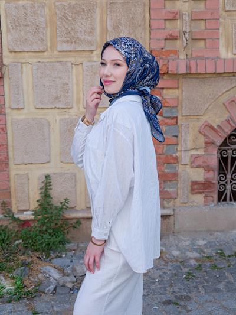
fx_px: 500
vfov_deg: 34.9
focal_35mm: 55
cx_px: 118
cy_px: 158
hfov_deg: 26.6
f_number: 6.4
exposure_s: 1/420
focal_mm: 70
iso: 320
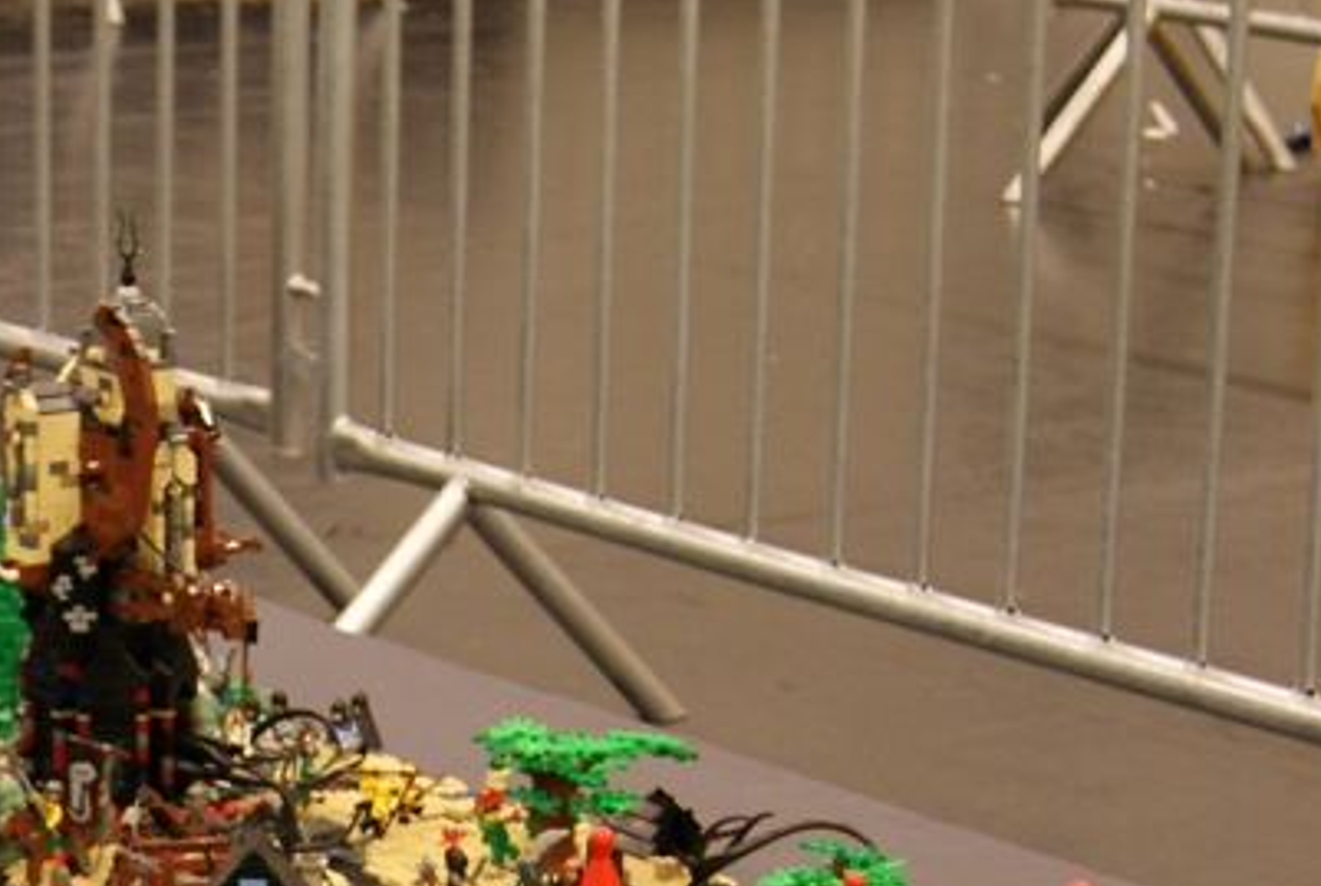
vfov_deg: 8.9
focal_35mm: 152
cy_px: 1168
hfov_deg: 13.2
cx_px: -147
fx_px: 5588
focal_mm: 30
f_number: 4.5
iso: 400
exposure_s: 1/10
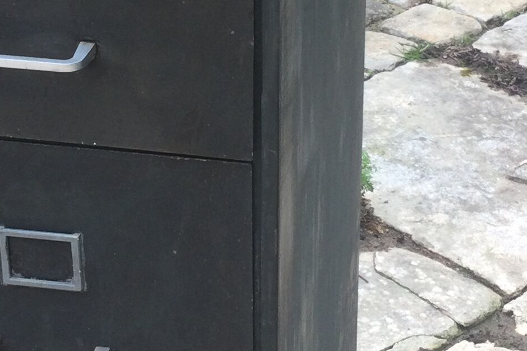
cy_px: 63
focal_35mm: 112
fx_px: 1639
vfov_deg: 12.2
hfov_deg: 18.2
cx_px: 197
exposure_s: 1/129
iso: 25
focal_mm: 3.3
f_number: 2.4
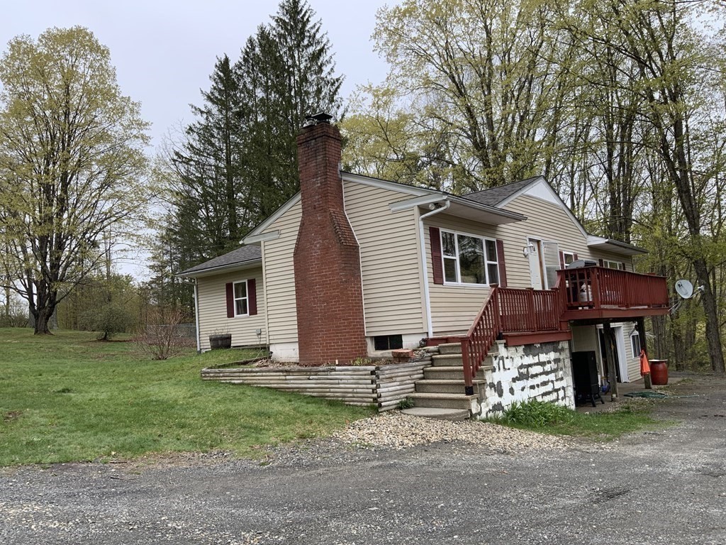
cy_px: 272
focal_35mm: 29
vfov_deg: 48.2
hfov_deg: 61.7
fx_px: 608
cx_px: 363
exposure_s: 1/122
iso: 16
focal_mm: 3
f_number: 1.8
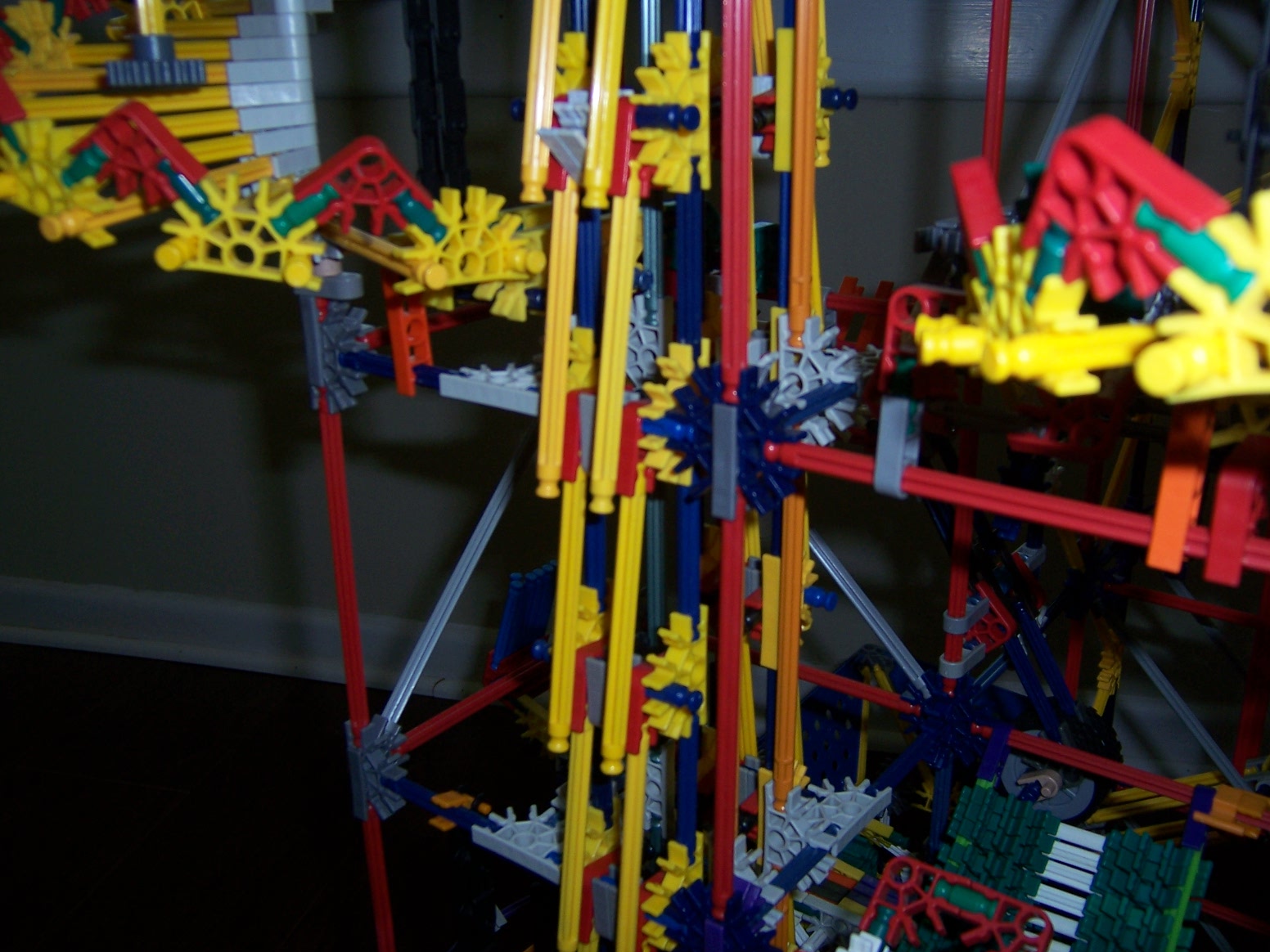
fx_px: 1211
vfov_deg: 42.9
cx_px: 635
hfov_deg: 55.4
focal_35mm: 33
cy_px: 476
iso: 80
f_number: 2.8
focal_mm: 5.5
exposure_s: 1/60
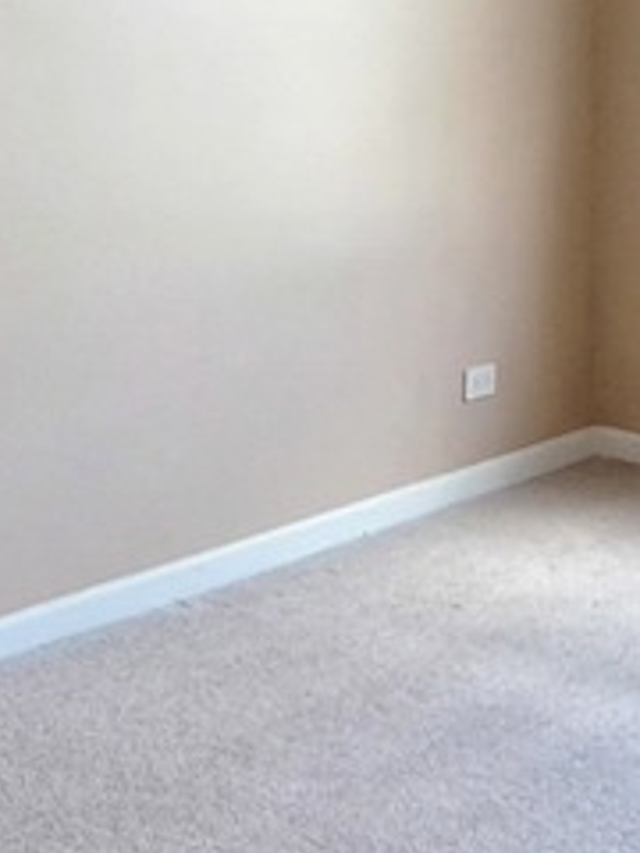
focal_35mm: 78
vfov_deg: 24.2
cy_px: 53
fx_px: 1923
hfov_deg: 18.9
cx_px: 277
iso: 160
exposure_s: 1/40
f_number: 2.2
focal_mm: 1.74
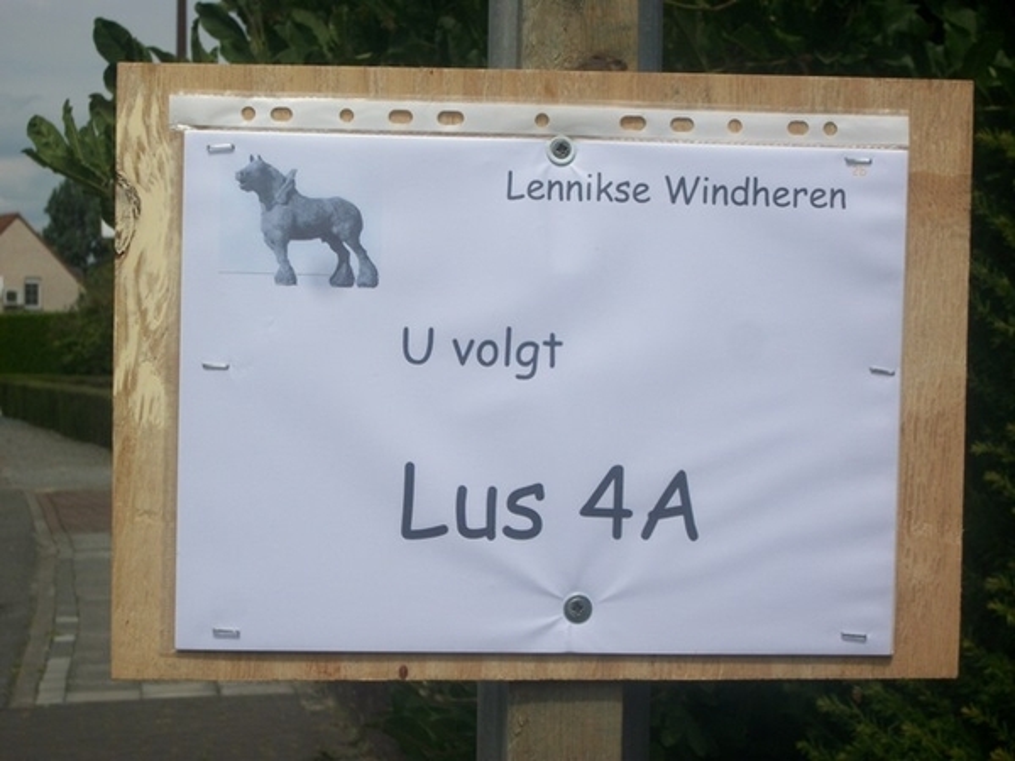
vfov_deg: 15.4
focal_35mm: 96
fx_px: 2815
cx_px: 508
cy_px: 380
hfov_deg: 20.4
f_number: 16
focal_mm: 17.1
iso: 80
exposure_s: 1/160
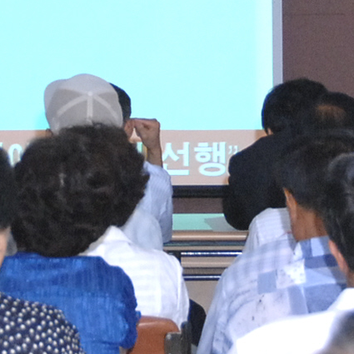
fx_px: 3124
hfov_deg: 6.5
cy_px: 3
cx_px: 92
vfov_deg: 6.5
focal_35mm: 270
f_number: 4.5
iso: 800
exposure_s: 1/60
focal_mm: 42
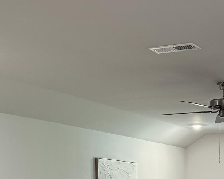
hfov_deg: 24.3
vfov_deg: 18.4
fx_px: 504
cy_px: 251
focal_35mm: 76
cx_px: 205
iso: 250
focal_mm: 6.76
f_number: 1.78
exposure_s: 1/60
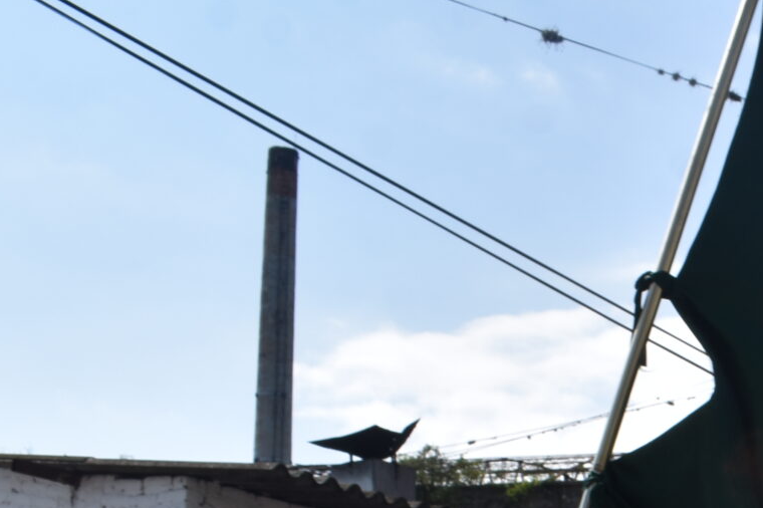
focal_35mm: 91
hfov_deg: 20.0
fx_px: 1928
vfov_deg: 13.8
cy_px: 840
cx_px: 1072
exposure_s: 1/200
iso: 100
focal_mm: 18
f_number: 11
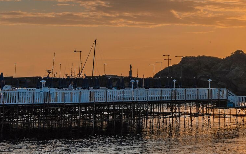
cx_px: 376
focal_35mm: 114
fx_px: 764
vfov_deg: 11.2
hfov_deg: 16.5
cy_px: -50
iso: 100
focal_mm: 35
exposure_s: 1/500
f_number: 13
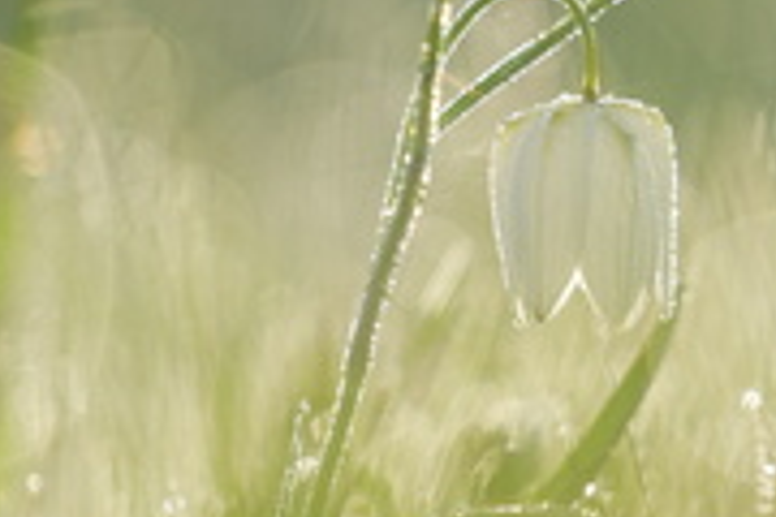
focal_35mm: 511
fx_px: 11014
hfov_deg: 4.0
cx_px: 862
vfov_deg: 2.7
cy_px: 256
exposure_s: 1/320
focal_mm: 200
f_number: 4.5
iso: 125
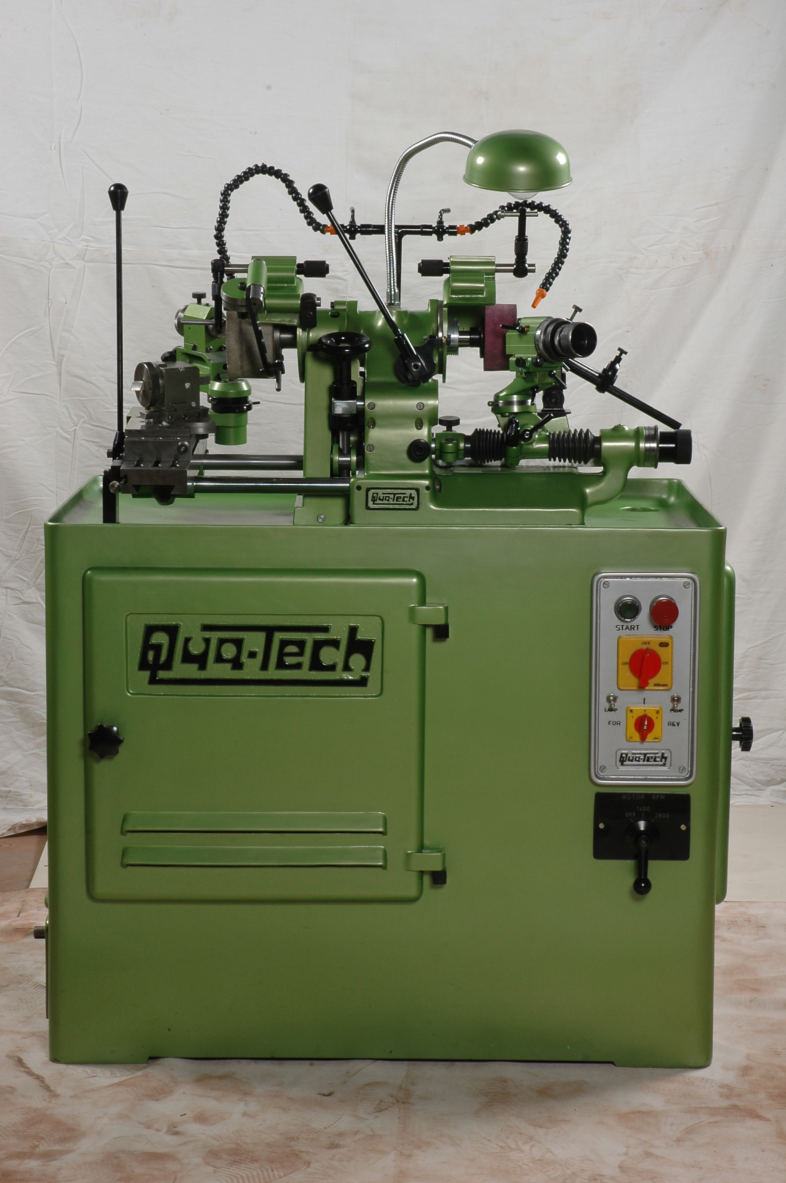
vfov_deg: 27.0
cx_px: 393
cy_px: 592
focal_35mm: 75
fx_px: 2461
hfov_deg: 18.1
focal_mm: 50
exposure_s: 1/125
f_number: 16
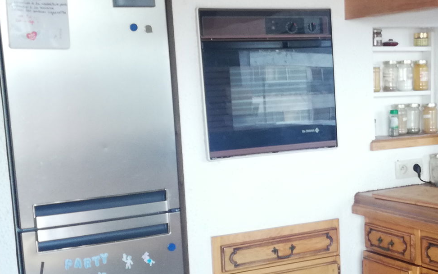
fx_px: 812
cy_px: 186
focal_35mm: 68
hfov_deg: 29.5
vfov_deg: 19.1
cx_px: 348
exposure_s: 1/50
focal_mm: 3.81
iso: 100
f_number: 2.2
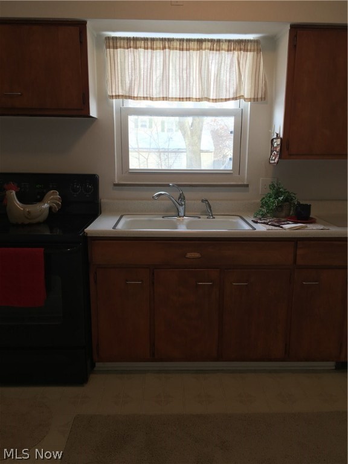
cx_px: 174
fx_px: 389
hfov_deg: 48.2
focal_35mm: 29
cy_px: 232
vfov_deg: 61.7
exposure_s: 1/40
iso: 25
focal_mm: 4.15
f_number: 2.2
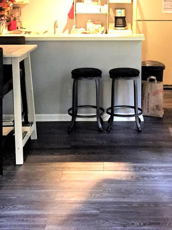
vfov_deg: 29.0
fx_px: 424
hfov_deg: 22.8
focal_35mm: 64
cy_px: 20
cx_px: 118
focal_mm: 4.15
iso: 250
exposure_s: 1/20
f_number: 2.2
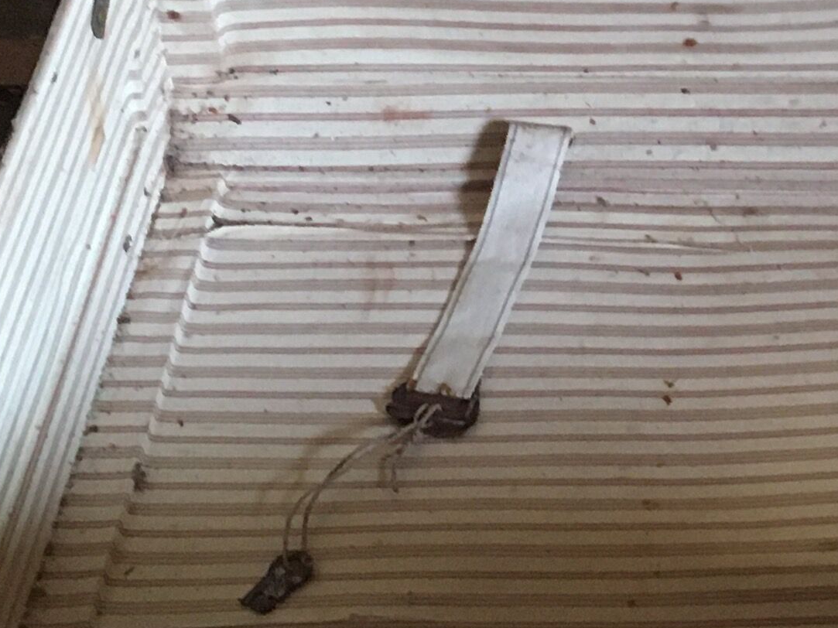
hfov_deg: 17.7
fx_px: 2614
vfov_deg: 13.4
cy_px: -66
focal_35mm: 108
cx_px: 880
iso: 200
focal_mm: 4.15
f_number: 2.2
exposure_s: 1/33
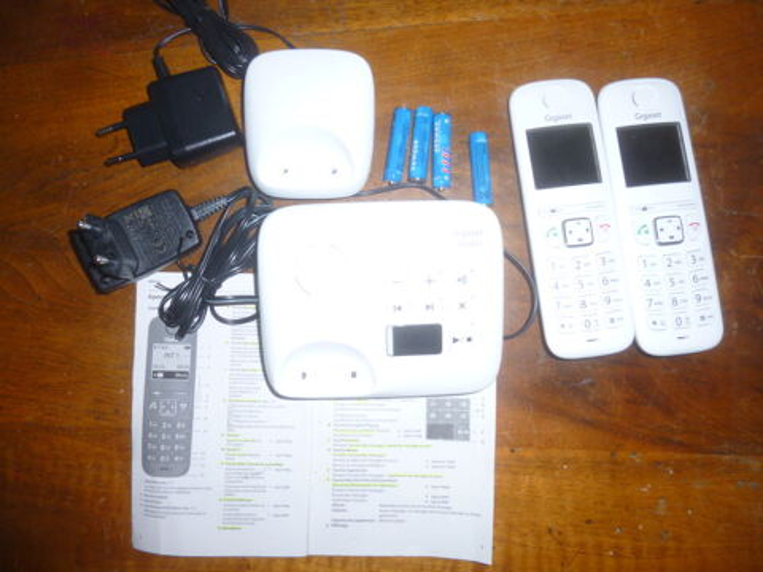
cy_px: 286
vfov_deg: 54.9
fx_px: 551
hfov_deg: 69.4
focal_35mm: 25
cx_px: 382
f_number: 3.1
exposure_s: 1/60
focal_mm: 4.5
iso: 100
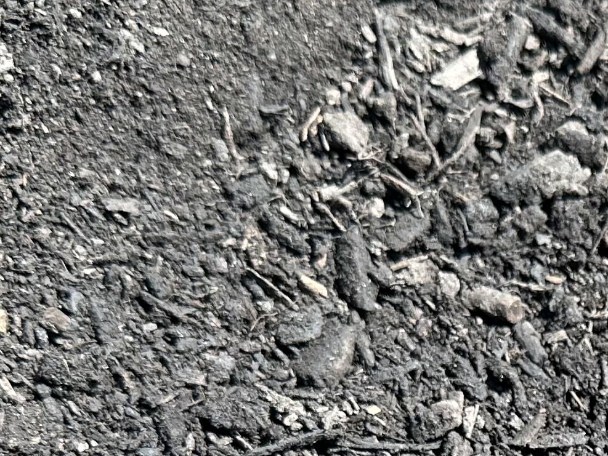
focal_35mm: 98
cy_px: 697
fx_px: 1722
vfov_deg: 14.1
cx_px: 813
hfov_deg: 18.5
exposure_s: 1/952
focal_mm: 6.86
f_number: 1.78
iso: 80
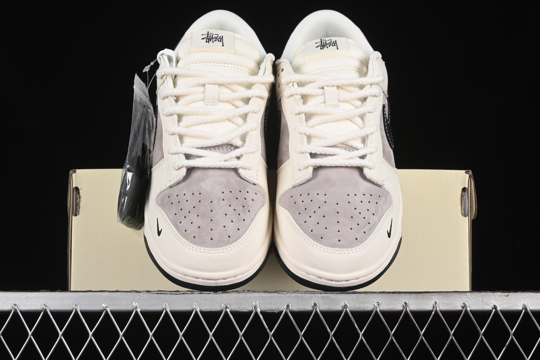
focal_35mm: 75
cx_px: 270
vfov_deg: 18.2
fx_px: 1125
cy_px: 180
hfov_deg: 27.0
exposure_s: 1/80
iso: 160
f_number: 8
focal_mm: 50
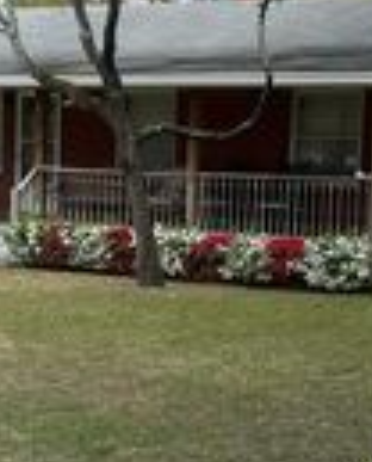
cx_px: 168
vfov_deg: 19.4
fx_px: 1342
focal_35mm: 98
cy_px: 353
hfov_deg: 15.8
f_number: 1.6
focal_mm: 5.1
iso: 50
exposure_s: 1/1117
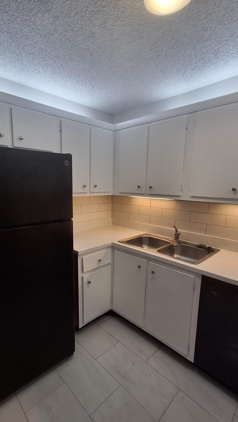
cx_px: 100
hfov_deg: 60.7
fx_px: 202
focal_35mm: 18
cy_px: 215
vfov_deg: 92.6
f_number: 2.2
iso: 50
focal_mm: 1.64
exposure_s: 1/120
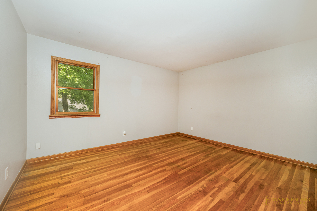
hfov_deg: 104.3
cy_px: 106
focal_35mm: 14
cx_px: 158
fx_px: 123
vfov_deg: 81.2
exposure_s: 1/200
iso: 200
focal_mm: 14
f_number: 8
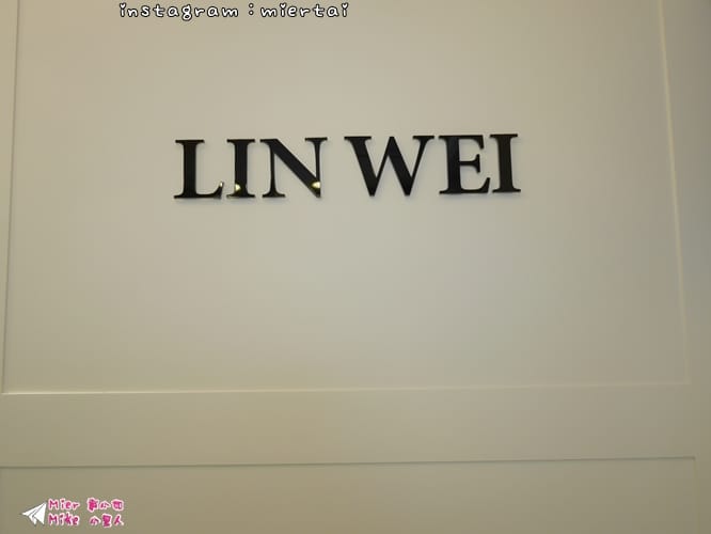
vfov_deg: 39.7
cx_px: 356
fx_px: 740
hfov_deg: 51.3
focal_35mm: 36
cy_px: 267
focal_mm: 18
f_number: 4.2
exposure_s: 1/60
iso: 500
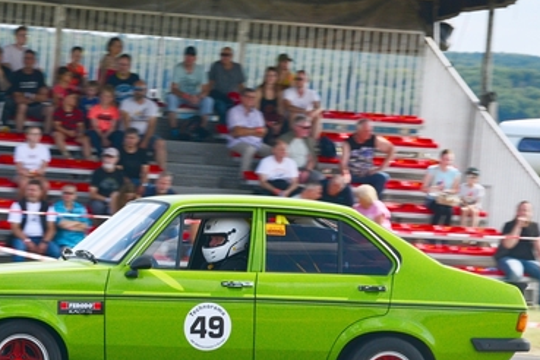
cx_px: 186
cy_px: 206
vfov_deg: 4.2
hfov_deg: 6.3
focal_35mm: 325
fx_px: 4875
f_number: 10
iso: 800
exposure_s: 1/500
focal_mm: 200
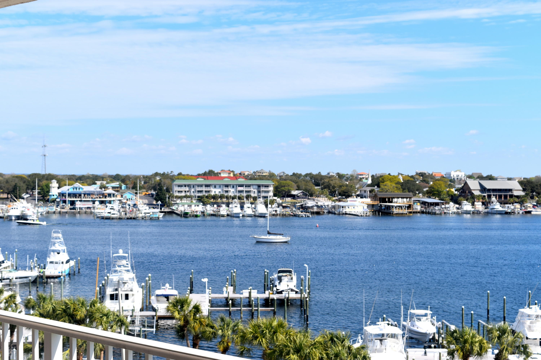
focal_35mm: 57
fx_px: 857
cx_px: 270
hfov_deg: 35.1
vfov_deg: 23.8
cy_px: 180
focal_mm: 38
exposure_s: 1/500
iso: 200
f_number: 10
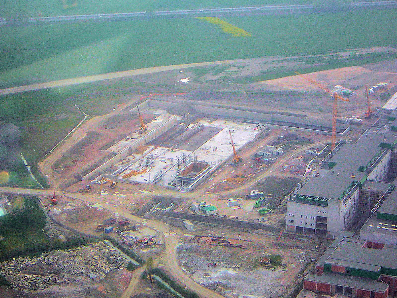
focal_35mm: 108
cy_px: 149
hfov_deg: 18.2
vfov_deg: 13.7
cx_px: 198
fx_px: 1239
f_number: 4.7
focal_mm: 14.1
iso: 50
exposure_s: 1/155
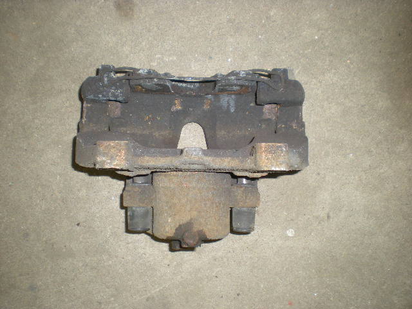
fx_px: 452
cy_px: 154
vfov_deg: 37.7
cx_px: 206
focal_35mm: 38
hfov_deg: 49.0
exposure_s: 1/60
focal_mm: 6.3
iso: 125
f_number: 3.1
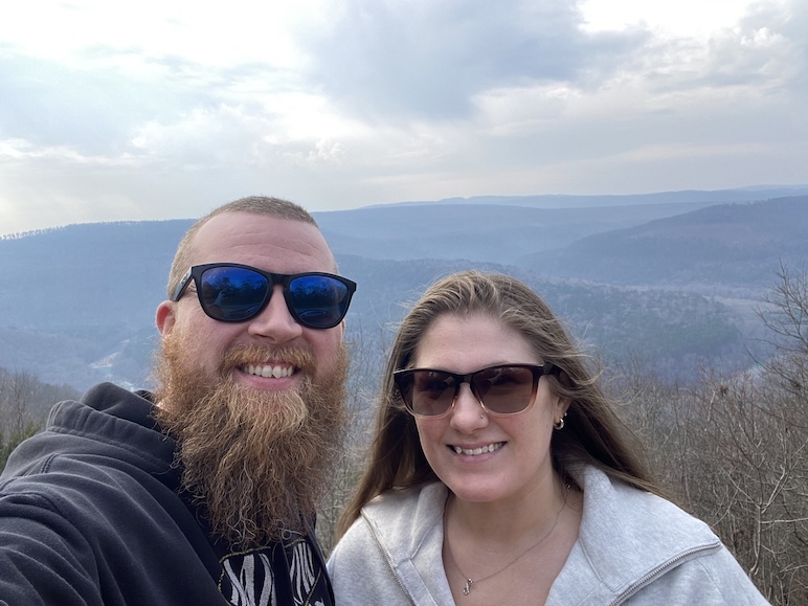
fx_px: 700
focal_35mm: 30
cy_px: 303
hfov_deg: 60.0
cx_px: 404
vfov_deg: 46.8
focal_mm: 2.71
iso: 25
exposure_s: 1/128
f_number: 2.2
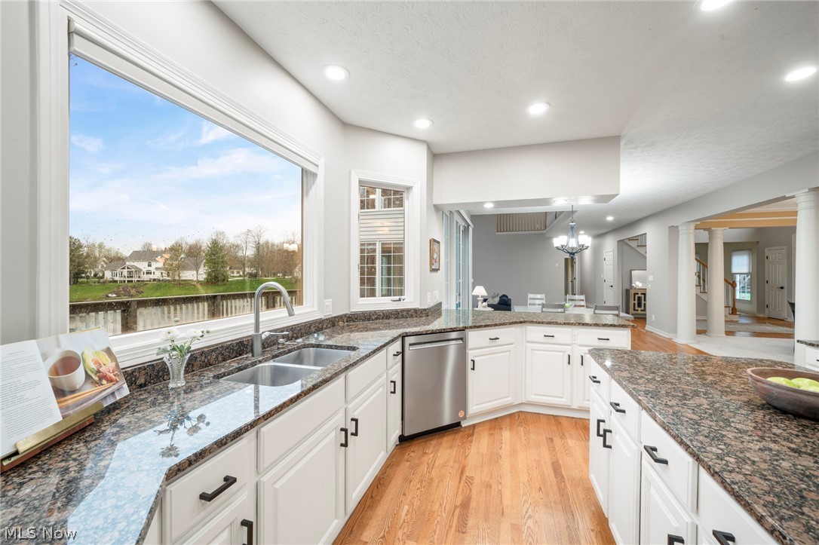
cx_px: 410
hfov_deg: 104.3
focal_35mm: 14
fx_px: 318
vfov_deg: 81.2
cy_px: 272
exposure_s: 1/6
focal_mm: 14
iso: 250
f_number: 9
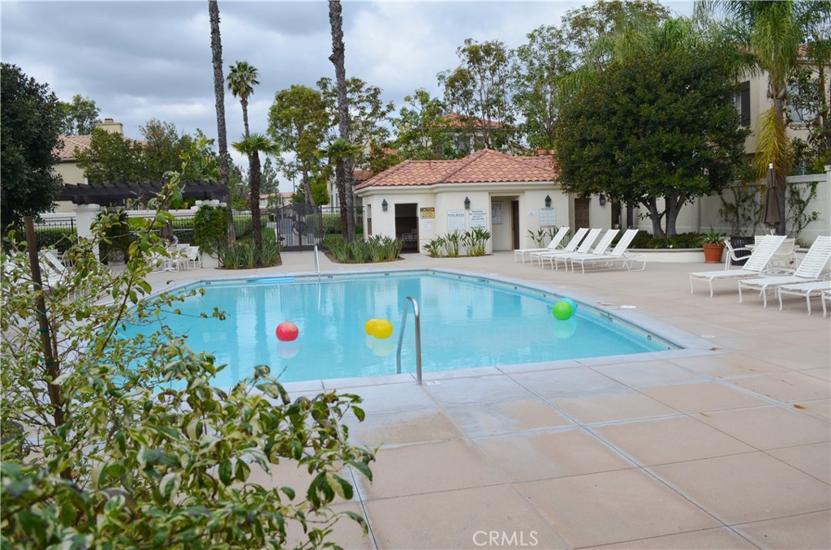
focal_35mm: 30
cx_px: 416
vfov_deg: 43.4
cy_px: 275
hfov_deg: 62.0
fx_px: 691
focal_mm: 20
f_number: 8
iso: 100
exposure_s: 1/250
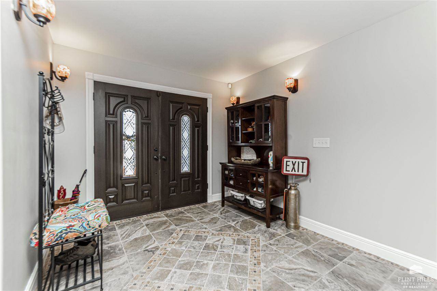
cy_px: 146
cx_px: 218
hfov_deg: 100.4
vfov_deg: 77.3
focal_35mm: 15
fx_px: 182
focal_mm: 10
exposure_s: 1/60
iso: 1400
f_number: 10
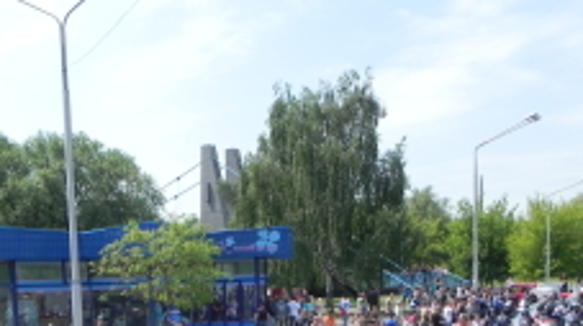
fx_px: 772
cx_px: 252
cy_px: 382
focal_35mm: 50
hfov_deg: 41.3
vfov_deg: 22.2
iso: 160
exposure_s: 1/323
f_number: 7.1
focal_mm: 4.6
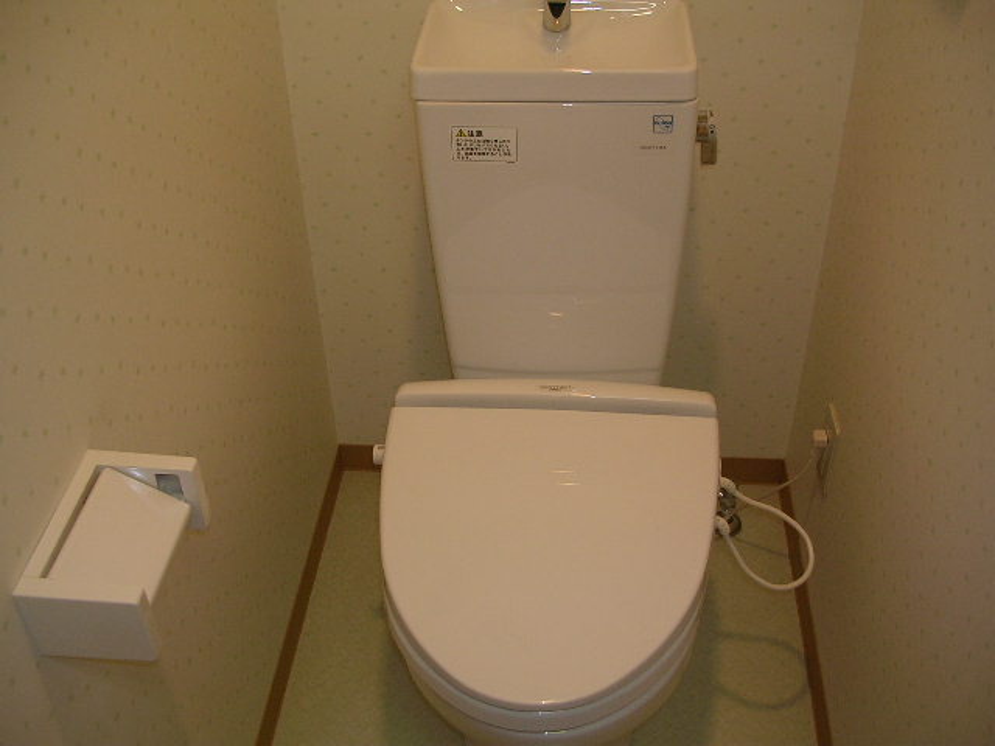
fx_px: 1092
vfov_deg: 37.7
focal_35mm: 38
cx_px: 498
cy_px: 373
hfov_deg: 49.0
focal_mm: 5.8
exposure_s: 1/30
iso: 50
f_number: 2.8
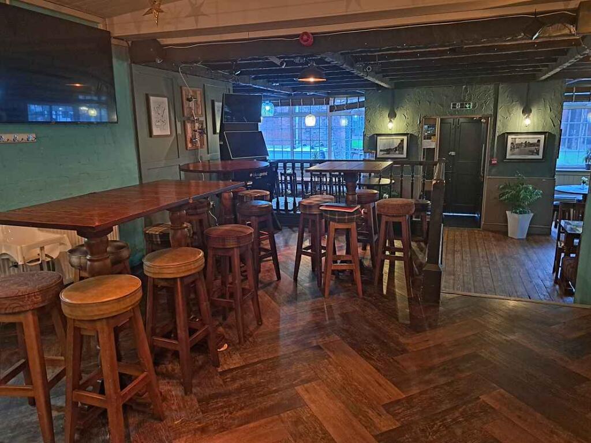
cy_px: 222
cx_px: 296
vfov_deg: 56.8
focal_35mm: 24
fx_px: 410
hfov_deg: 71.6
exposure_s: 1/25
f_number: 1.8
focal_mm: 5.23
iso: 800
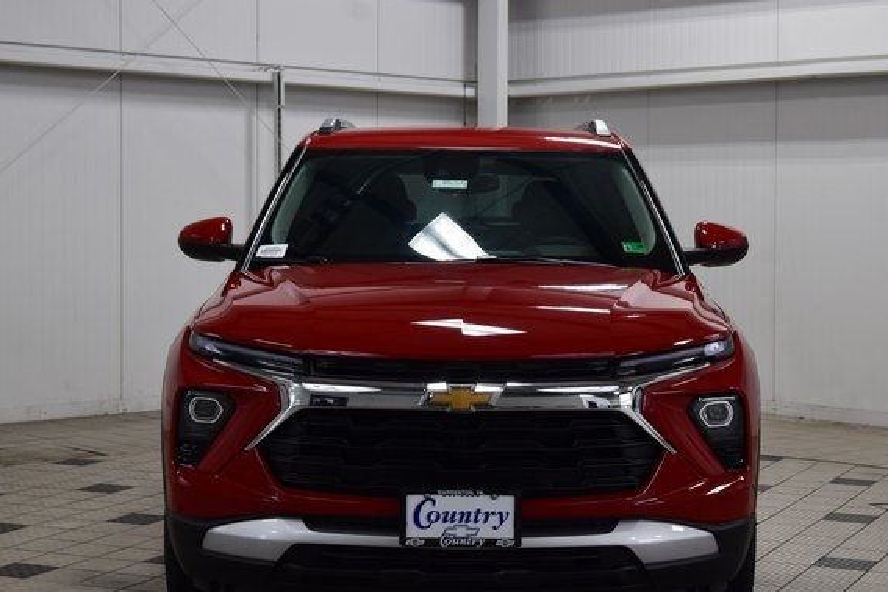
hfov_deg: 28.4
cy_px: 305
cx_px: 472
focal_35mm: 71
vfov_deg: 19.2
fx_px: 1752
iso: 400
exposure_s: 1/30
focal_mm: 42
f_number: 7.1
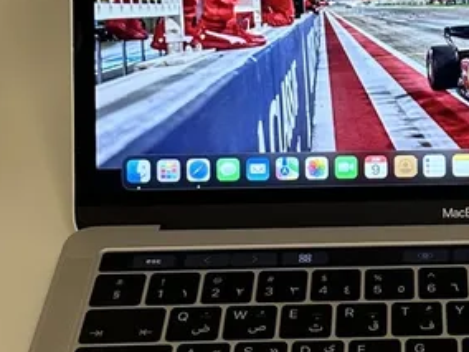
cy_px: 213
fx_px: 732
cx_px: 444
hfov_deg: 33.2
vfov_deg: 27.0
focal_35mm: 54
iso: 160
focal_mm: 6.86
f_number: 1.78
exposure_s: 1/50
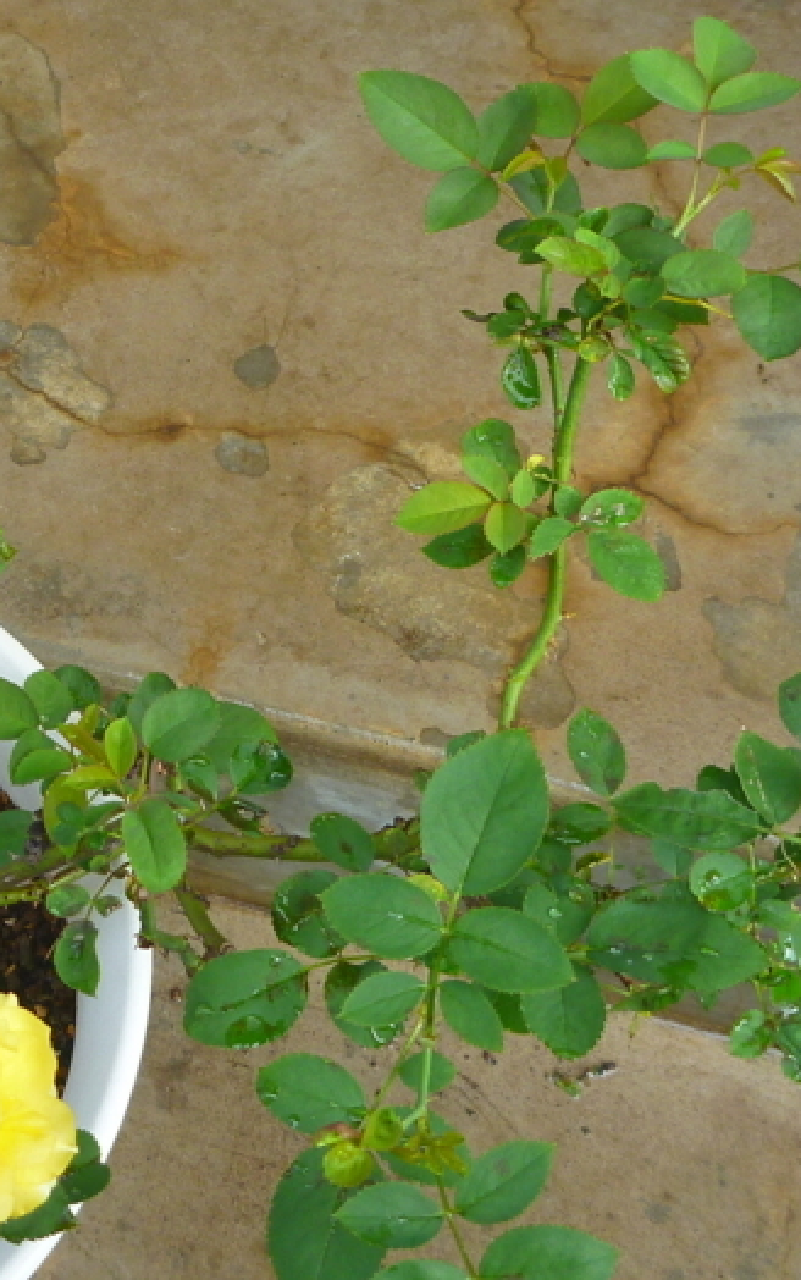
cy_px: 474
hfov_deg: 21.3
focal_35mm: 58
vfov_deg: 34.9
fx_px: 2024
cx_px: -78
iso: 80
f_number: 3.3
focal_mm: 4.9
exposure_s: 1/60
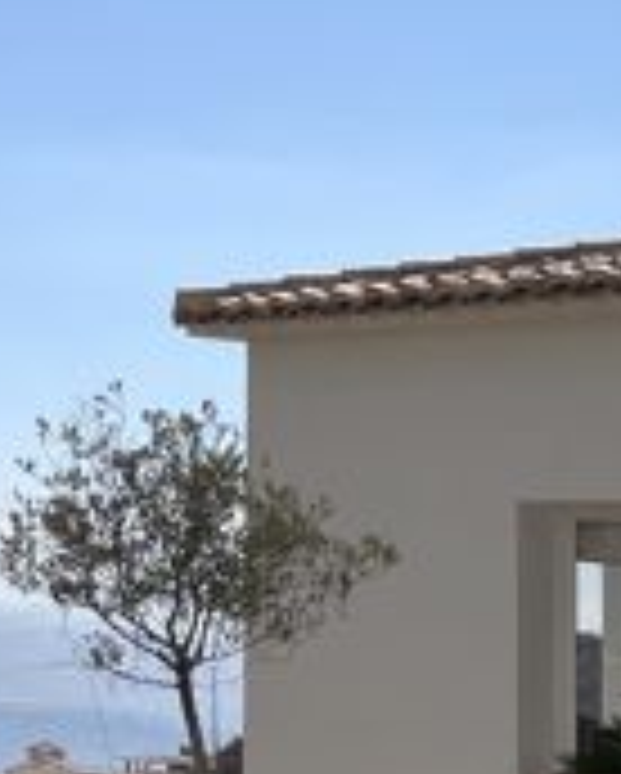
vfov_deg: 18.4
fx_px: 2385
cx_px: -862
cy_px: 360
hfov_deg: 12.0
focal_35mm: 104
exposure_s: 1/9804
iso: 32
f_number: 1.6
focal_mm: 4.2
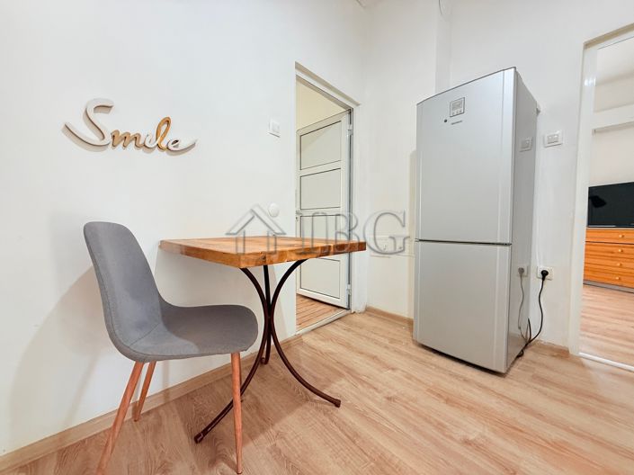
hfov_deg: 102.1
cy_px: 238
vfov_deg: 85.6
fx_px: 256
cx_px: 317
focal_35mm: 14
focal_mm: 2.22
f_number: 2.2
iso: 250
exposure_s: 1/99
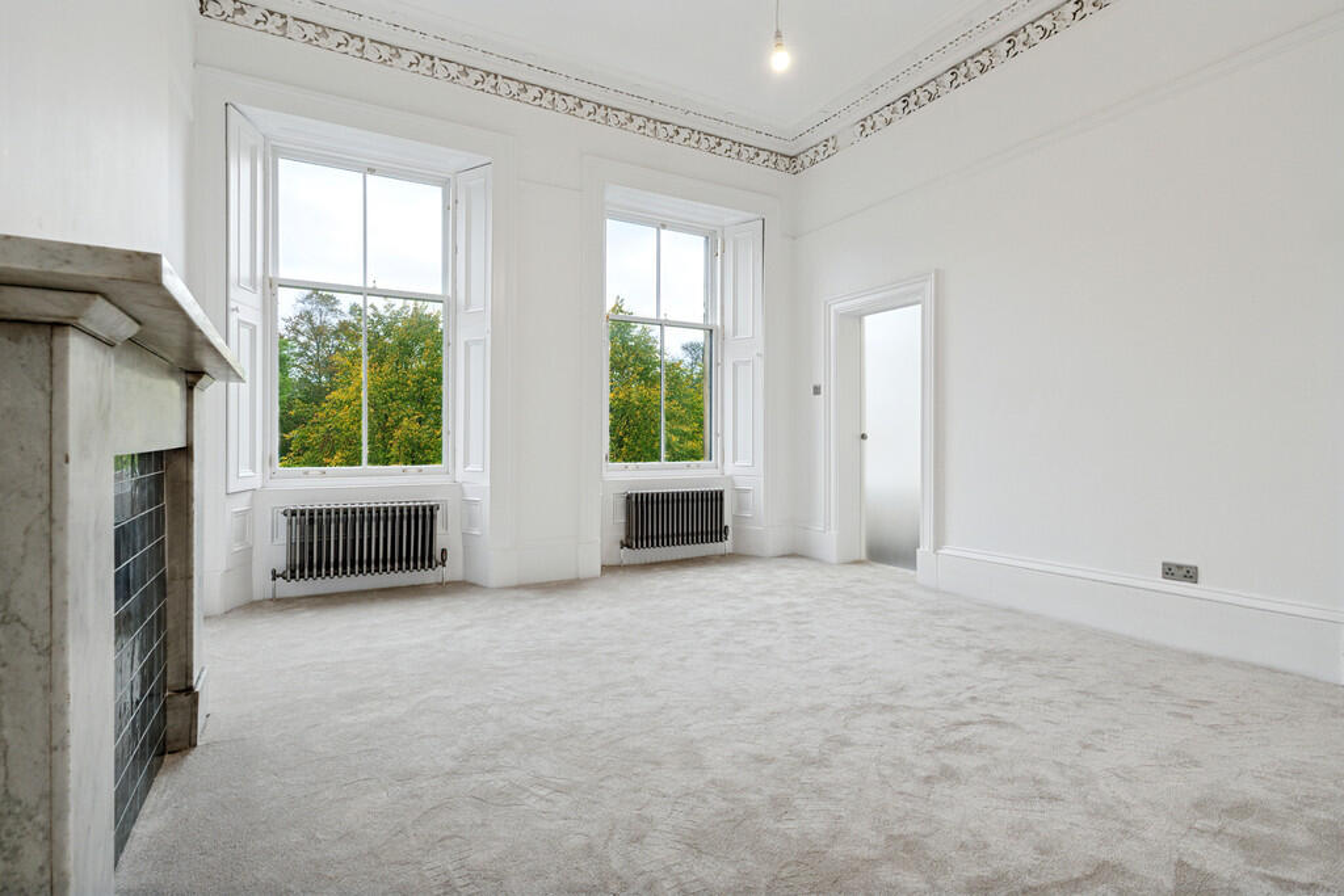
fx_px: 616
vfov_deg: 72.1
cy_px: 448
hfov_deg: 95.0
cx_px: 672
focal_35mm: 16
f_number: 5.6
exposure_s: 1/40
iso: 400
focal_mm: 11
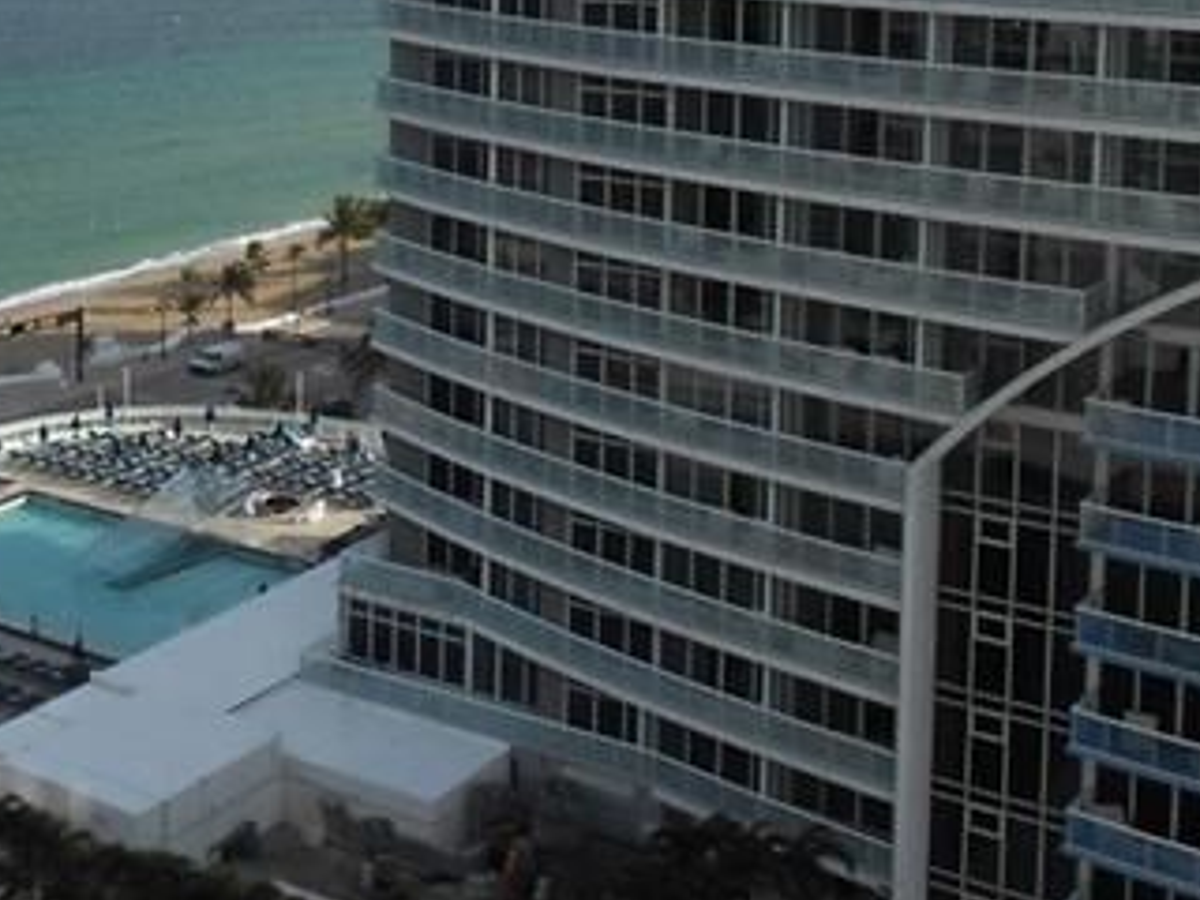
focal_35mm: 65
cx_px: -240
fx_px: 2253
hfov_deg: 26.5
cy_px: 26
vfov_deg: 21.9
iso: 80
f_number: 3.5
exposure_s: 1/1000
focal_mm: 4.6
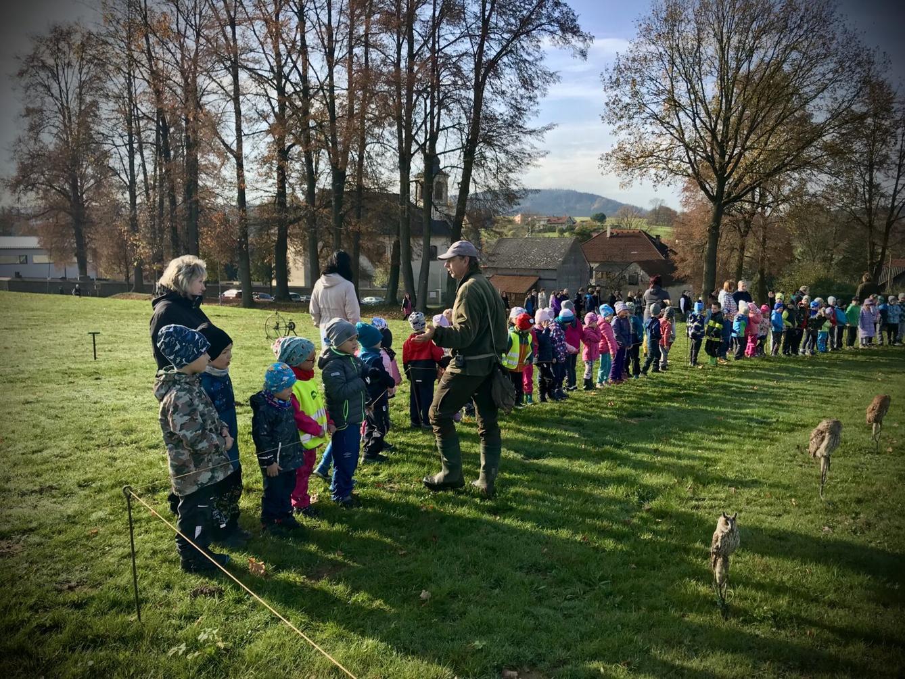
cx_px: 452
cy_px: 340
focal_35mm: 28
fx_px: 732
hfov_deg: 63.4
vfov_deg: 49.8
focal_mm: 3.99
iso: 20
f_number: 1.8
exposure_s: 1/870
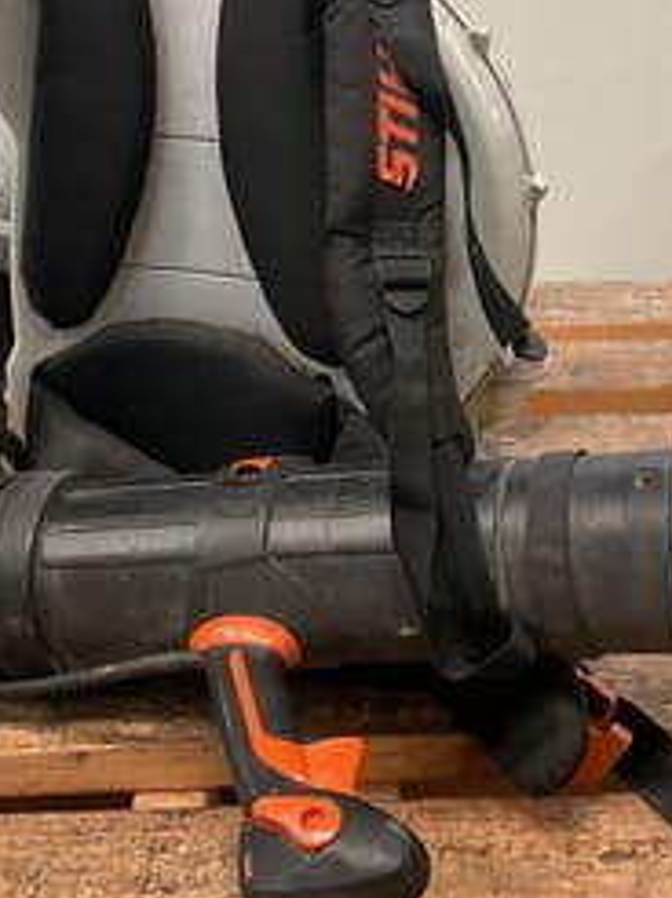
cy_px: 360
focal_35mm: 59
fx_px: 1530
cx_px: 376
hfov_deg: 24.8
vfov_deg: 32.6
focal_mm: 3
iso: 200
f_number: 1.8
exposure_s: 1/60
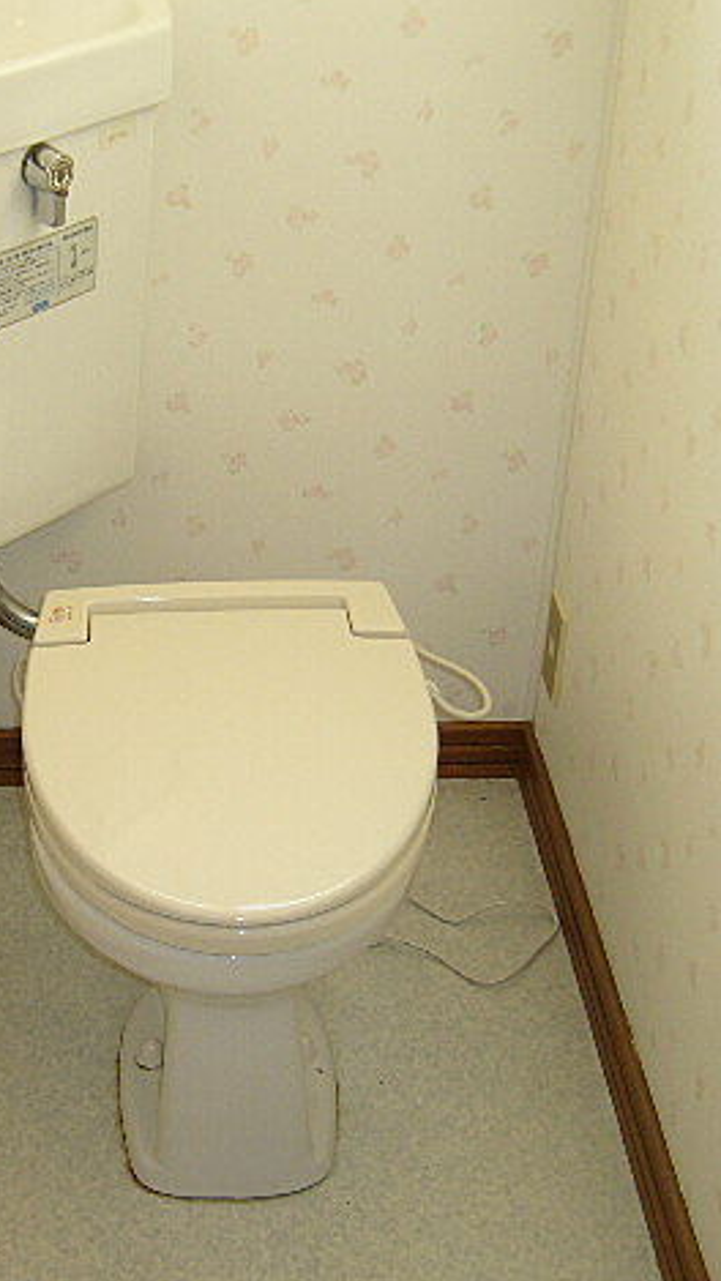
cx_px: 202
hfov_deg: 22.9
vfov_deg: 39.9
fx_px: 1766
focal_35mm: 52
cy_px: 650
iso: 80
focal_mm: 5.8
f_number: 2.8
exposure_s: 1/30
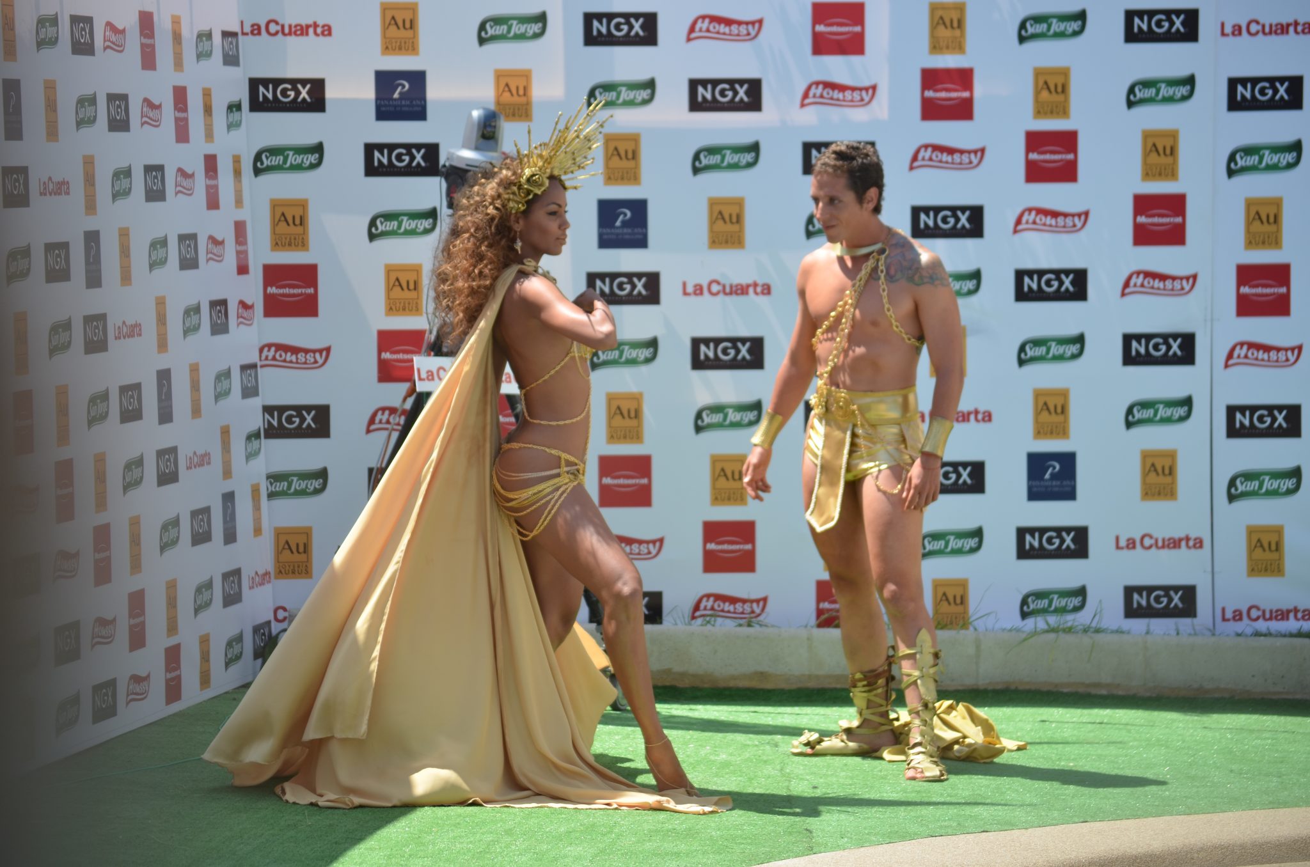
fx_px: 5011
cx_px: 655
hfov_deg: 14.9
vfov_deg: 9.9
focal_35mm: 138
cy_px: 434
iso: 100
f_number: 4.5
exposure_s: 1/400
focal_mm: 92
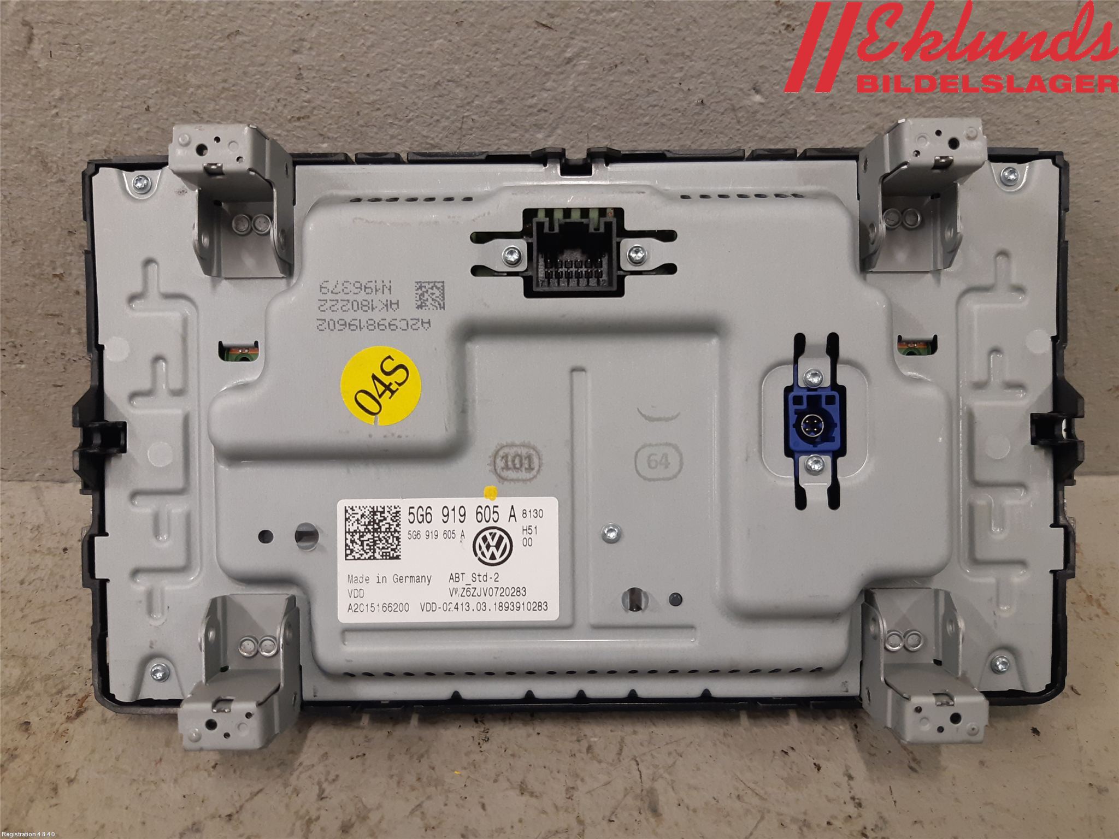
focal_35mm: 26
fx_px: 840
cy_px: 420
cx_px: 560
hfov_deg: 67.3
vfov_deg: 53.1
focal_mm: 3.93
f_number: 1.7
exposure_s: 1/50
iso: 125
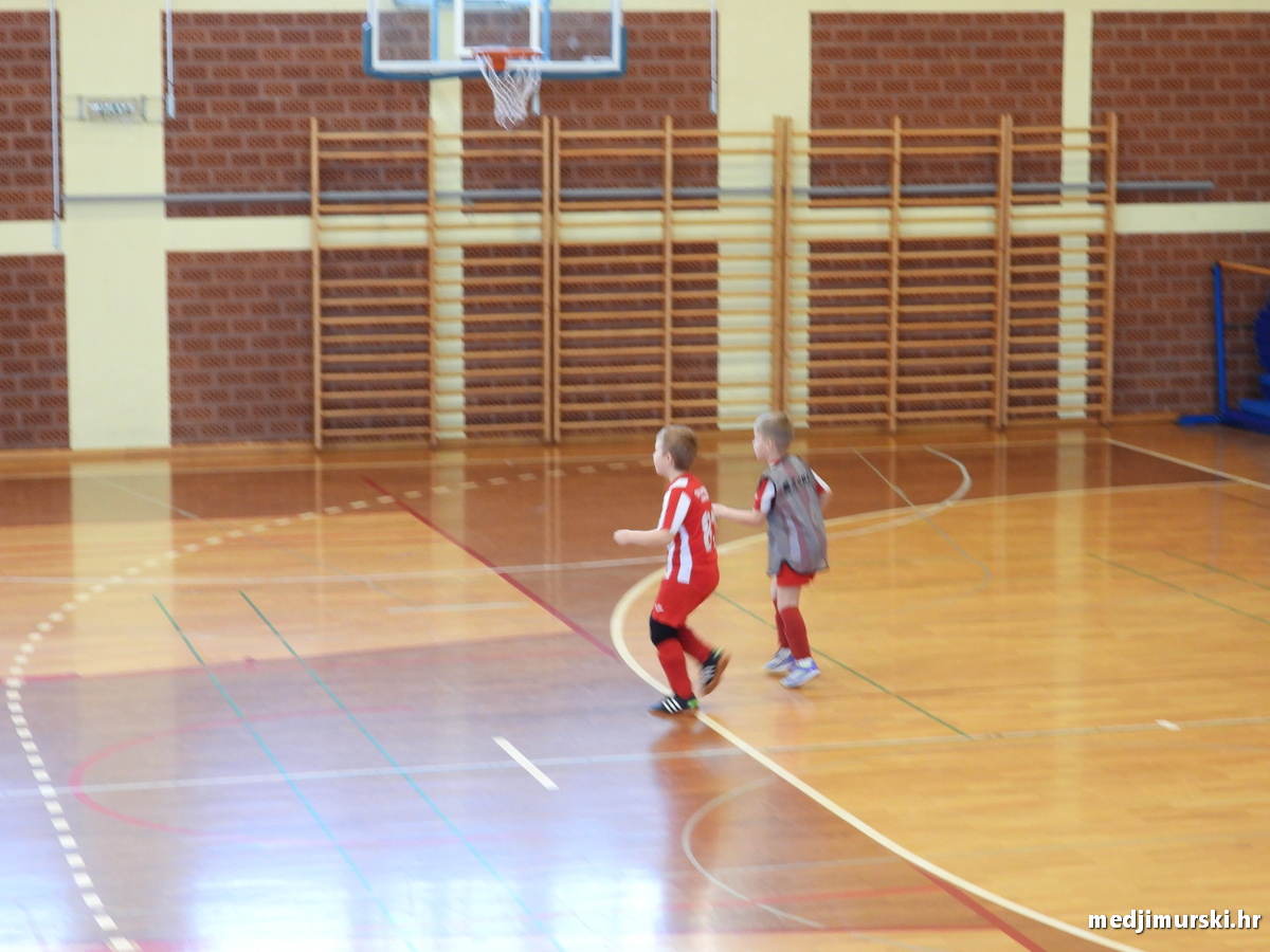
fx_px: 3119
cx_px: 635
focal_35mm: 85
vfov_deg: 17.4
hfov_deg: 23.0
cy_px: 476
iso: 400
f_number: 3.5
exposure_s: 1/60
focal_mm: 15.3
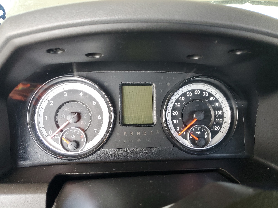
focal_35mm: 26
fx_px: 209
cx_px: 139
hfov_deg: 67.3
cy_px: 104
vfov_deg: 53.1
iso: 124
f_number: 1.5
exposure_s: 1/60.2
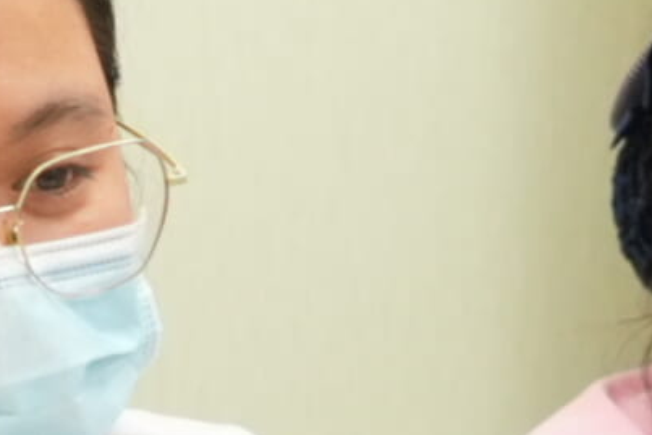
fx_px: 4602
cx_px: 474
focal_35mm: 254
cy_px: 649
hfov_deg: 8.1
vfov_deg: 5.4
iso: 1600
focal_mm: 27
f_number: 4
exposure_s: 1/160
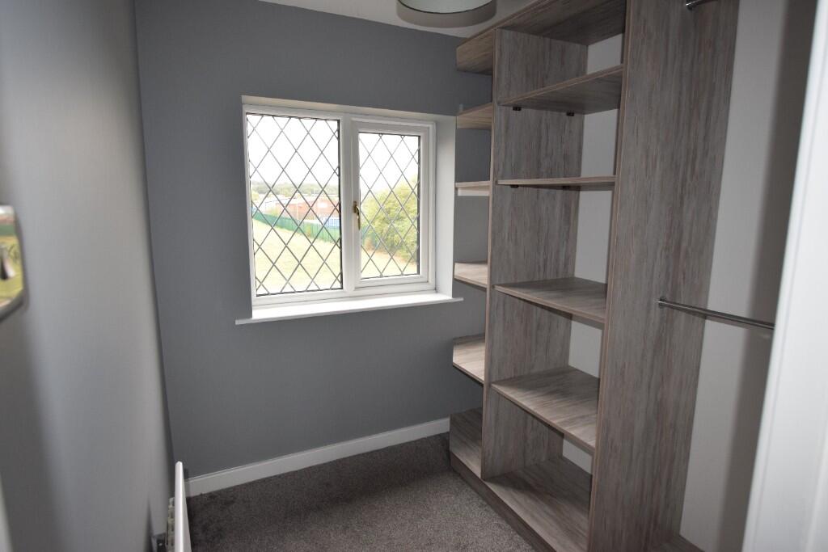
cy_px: 276
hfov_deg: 85.4
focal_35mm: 20
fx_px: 449
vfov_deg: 63.2
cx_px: 414
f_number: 5.6
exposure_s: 1/125
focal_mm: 13
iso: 560
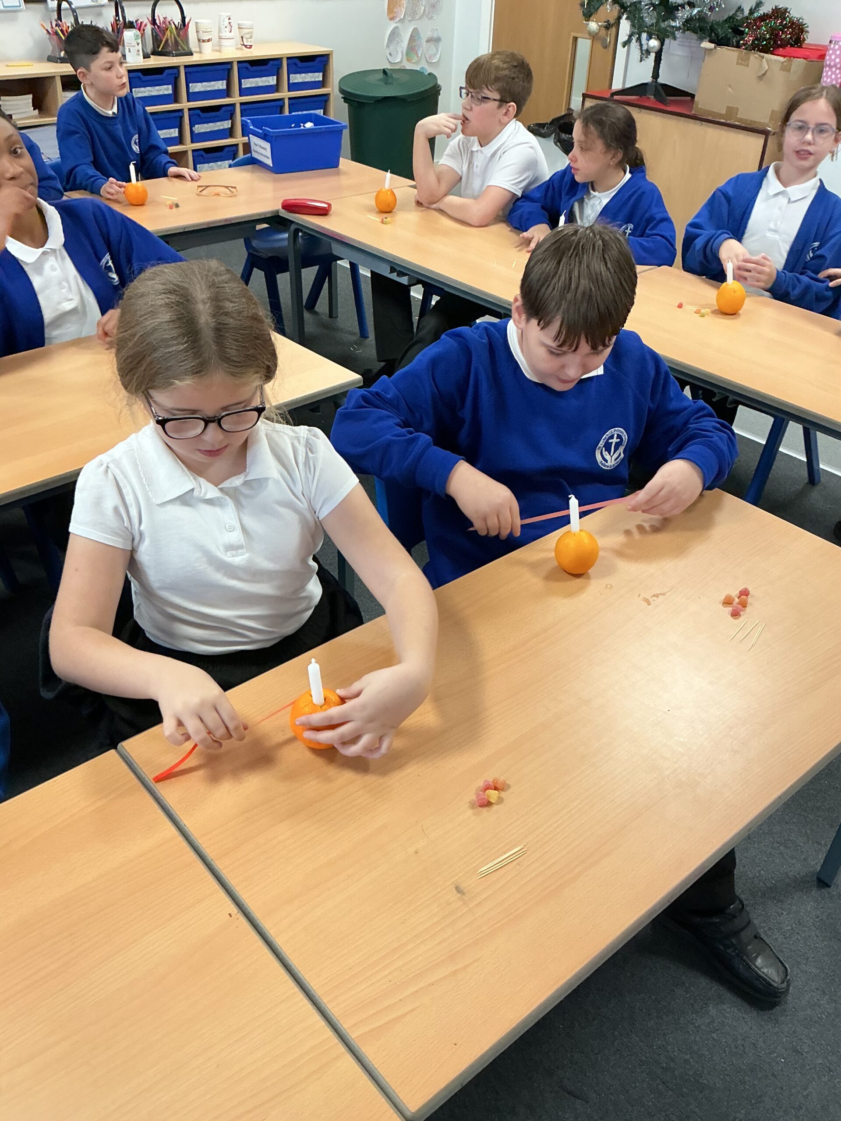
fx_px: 939
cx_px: 420
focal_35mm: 29
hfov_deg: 48.2
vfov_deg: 61.7
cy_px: 560
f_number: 1.8
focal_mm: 3
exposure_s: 1/60
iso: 125
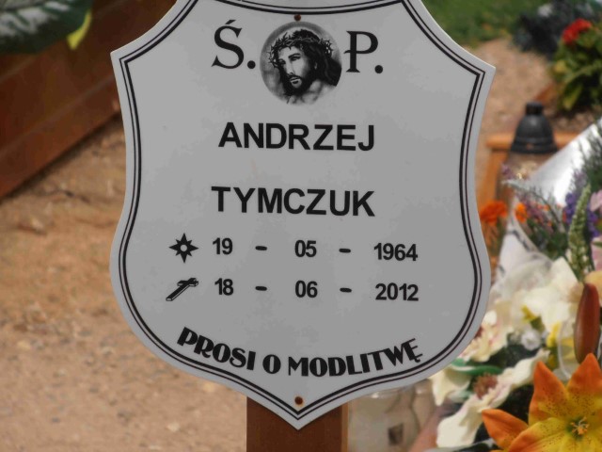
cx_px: 301
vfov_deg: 6.2
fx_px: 4174
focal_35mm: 240
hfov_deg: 8.2
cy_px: 226
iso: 80
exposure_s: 1/640
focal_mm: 42.54
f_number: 5.7
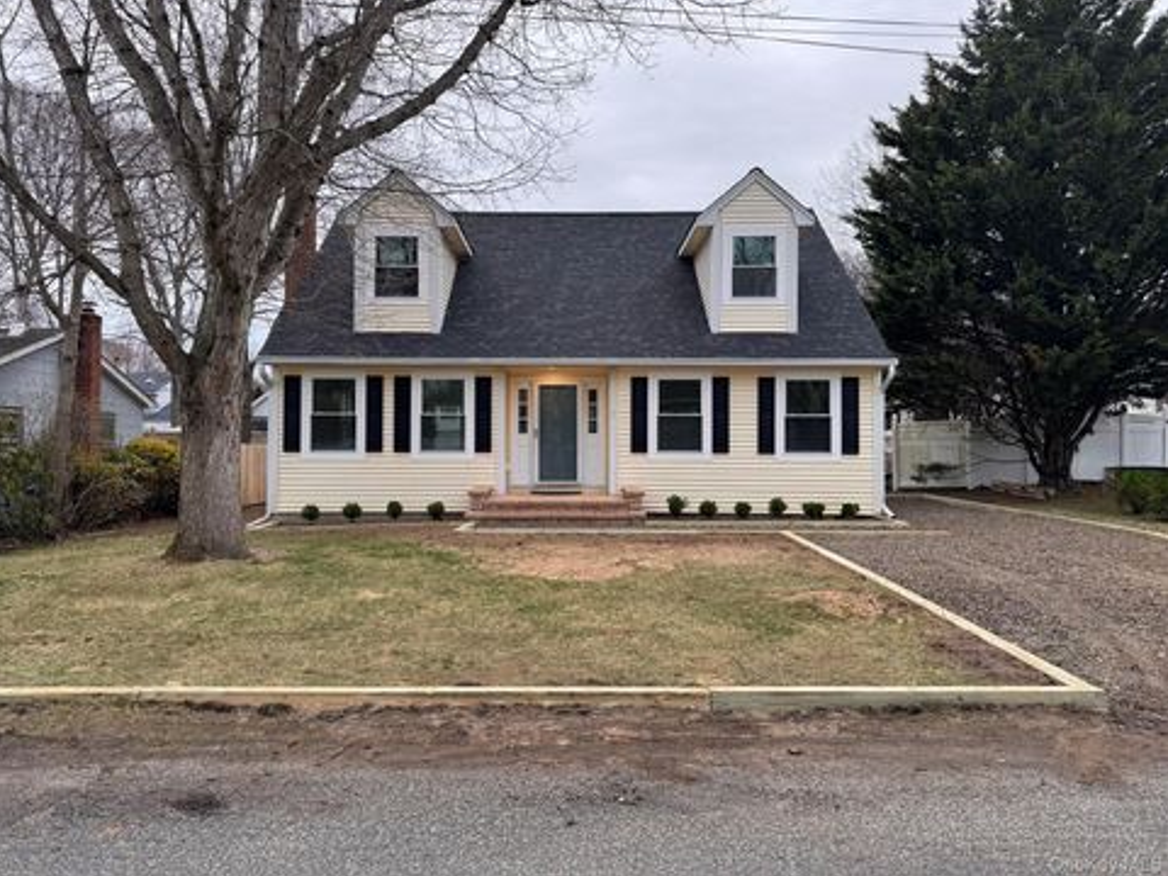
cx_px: 562
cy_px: 422
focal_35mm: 25
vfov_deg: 54.9
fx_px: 844
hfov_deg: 69.4
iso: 50
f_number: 1.78
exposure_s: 1/136
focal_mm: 6.76
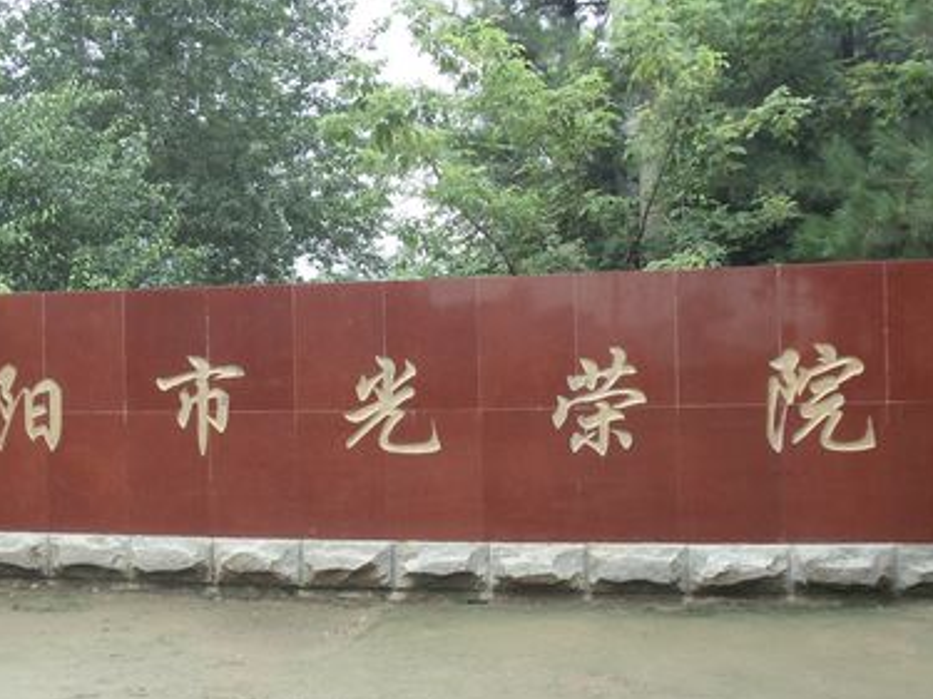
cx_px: 393
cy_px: 379
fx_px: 1832
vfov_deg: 21.6
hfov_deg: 28.5
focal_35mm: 68
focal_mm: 6
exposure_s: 1/125
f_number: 3.5
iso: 80
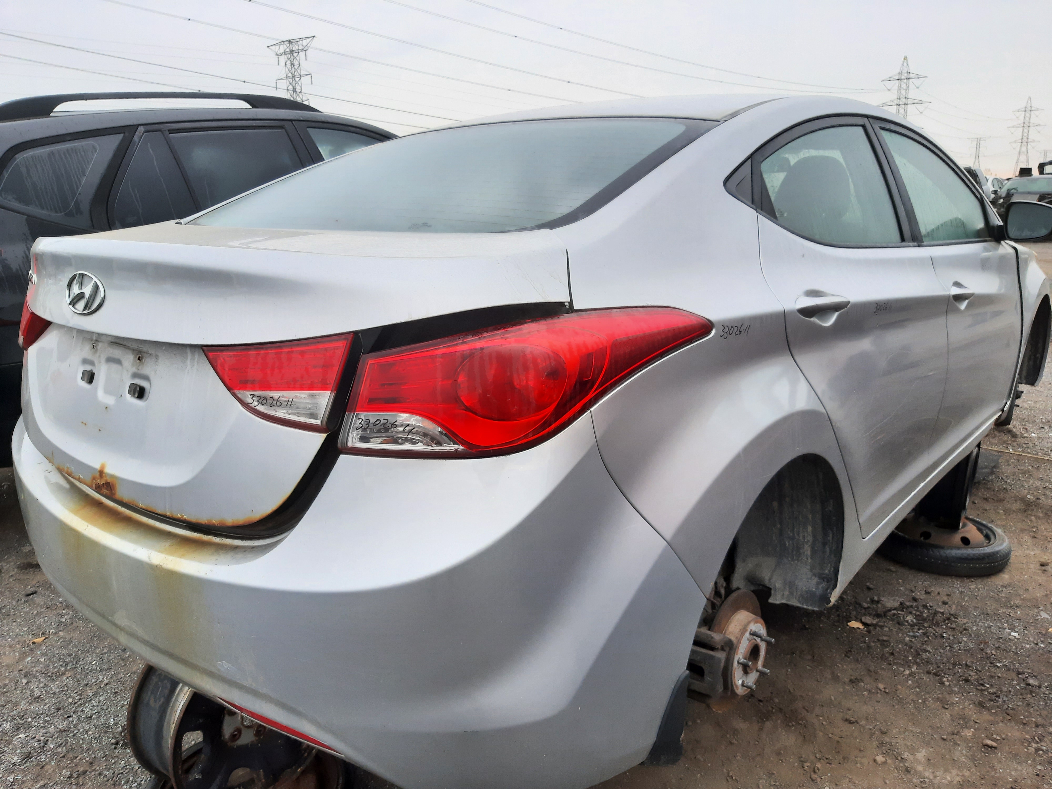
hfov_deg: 67.3
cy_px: 394
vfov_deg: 53.1
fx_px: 790
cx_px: 526
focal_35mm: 26
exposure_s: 1/100
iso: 80
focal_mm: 3.92
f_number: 1.7
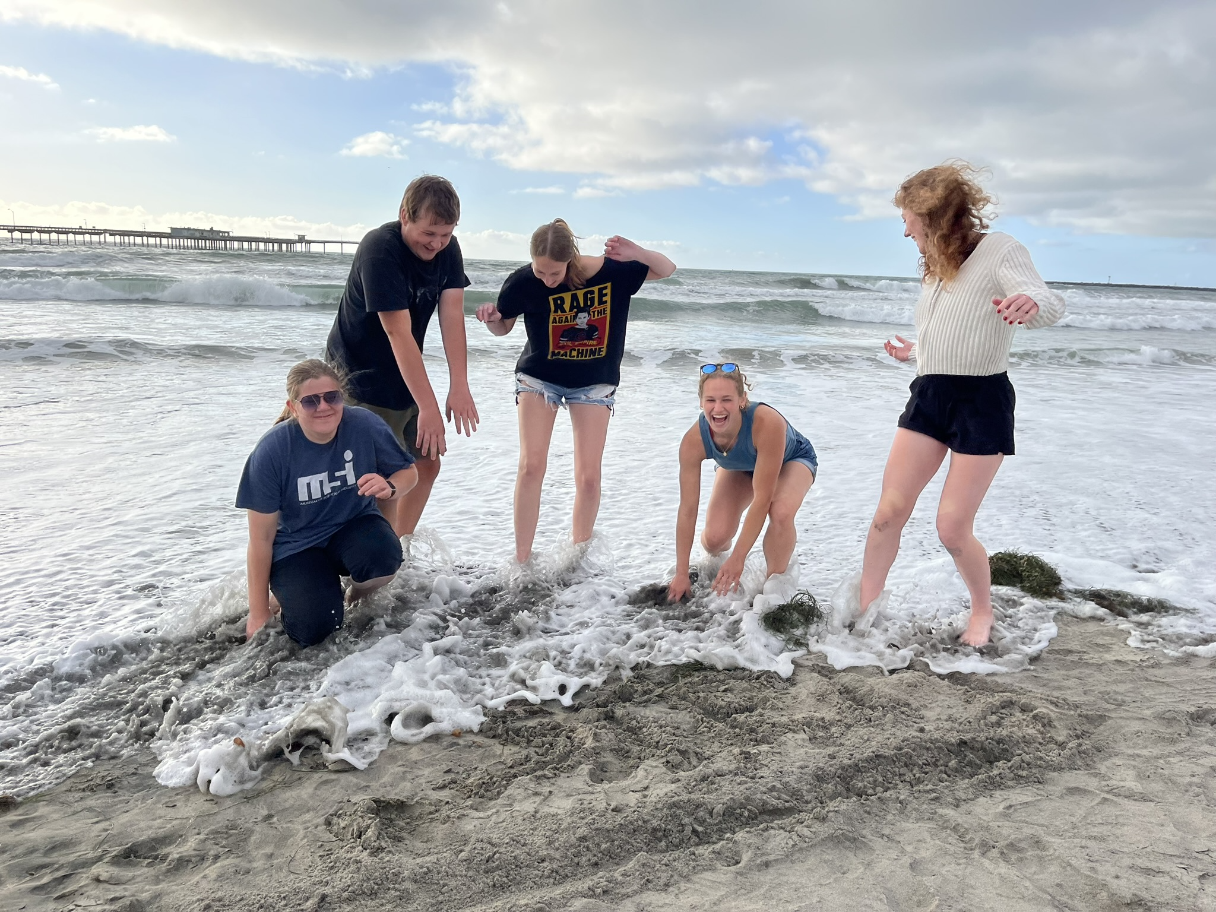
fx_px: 913
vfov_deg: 53.1
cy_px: 456
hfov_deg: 67.3
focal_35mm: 26
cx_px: 608
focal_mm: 5.1
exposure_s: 1/2688
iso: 50
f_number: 1.6
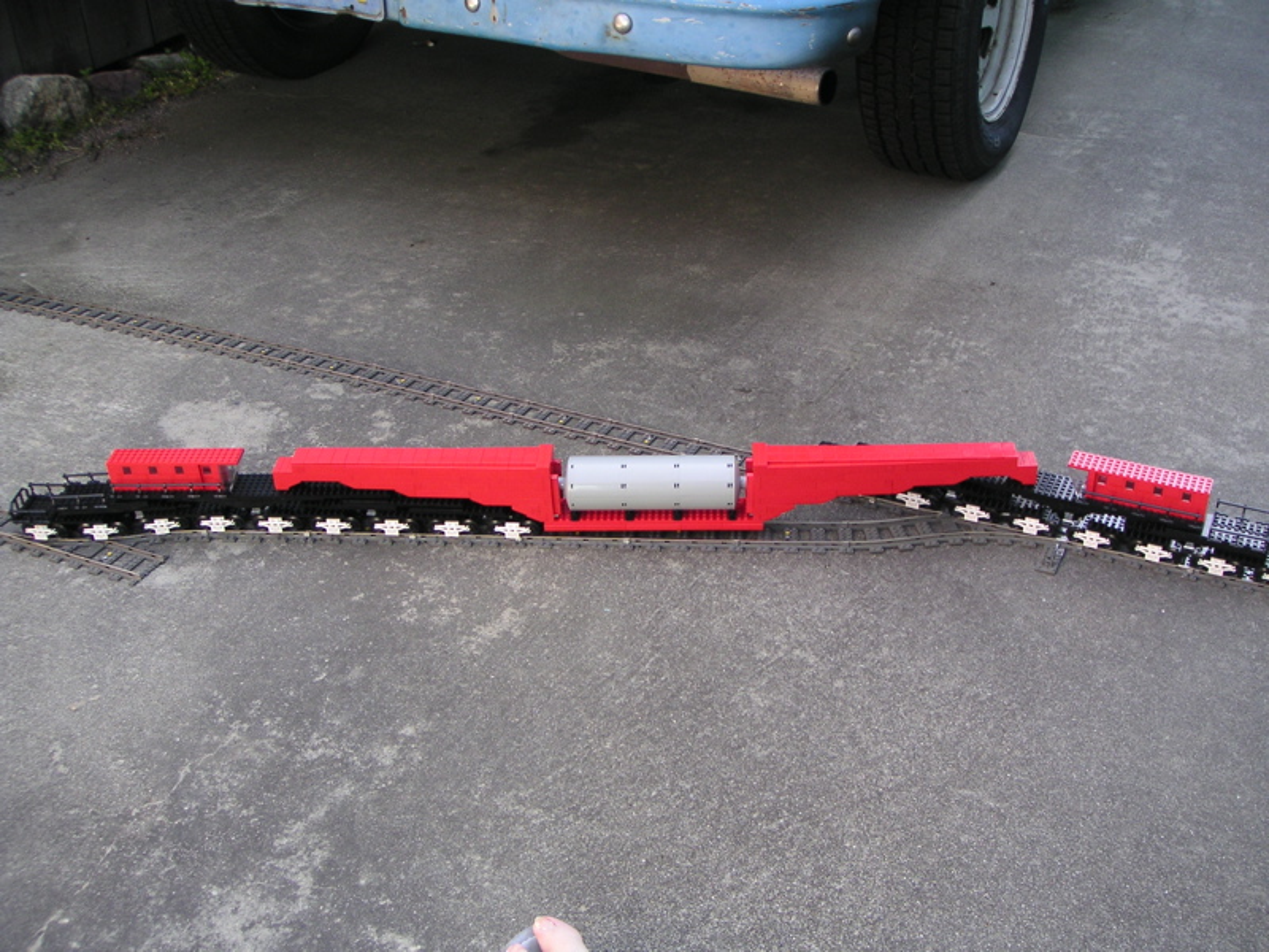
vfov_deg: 37.7
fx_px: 1393
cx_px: 634
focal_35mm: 38
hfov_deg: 49.0
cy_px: 476
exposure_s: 1/60
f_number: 2.8
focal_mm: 6
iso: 50
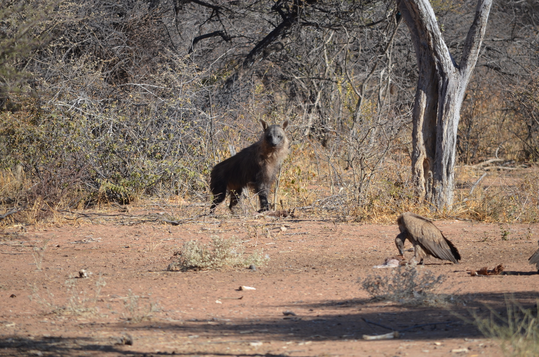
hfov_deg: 4.6
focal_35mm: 450
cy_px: 178
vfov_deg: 3.0
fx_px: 6724
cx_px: 270
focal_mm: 300
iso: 200
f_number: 6.3
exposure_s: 1/640
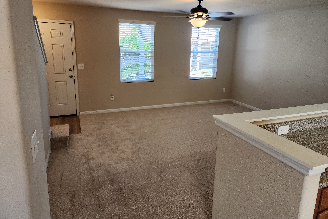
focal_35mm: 24
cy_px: 97
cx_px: 164
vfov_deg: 53.0
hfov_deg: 73.7
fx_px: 219
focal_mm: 6.4
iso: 160
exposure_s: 1/120
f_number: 1.8
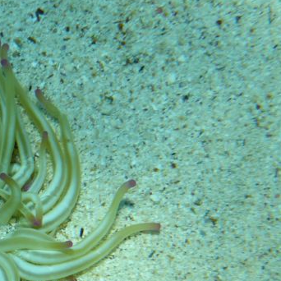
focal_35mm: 74
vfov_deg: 23.0
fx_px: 680
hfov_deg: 20.9
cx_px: -98
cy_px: 234
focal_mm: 4.9
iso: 100
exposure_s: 1/160
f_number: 10
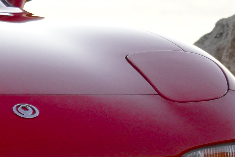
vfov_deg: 2.1
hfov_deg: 3.1
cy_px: 86
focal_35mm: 651
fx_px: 4248
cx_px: -220
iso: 1600
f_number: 5.6
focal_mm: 94
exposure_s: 1/160
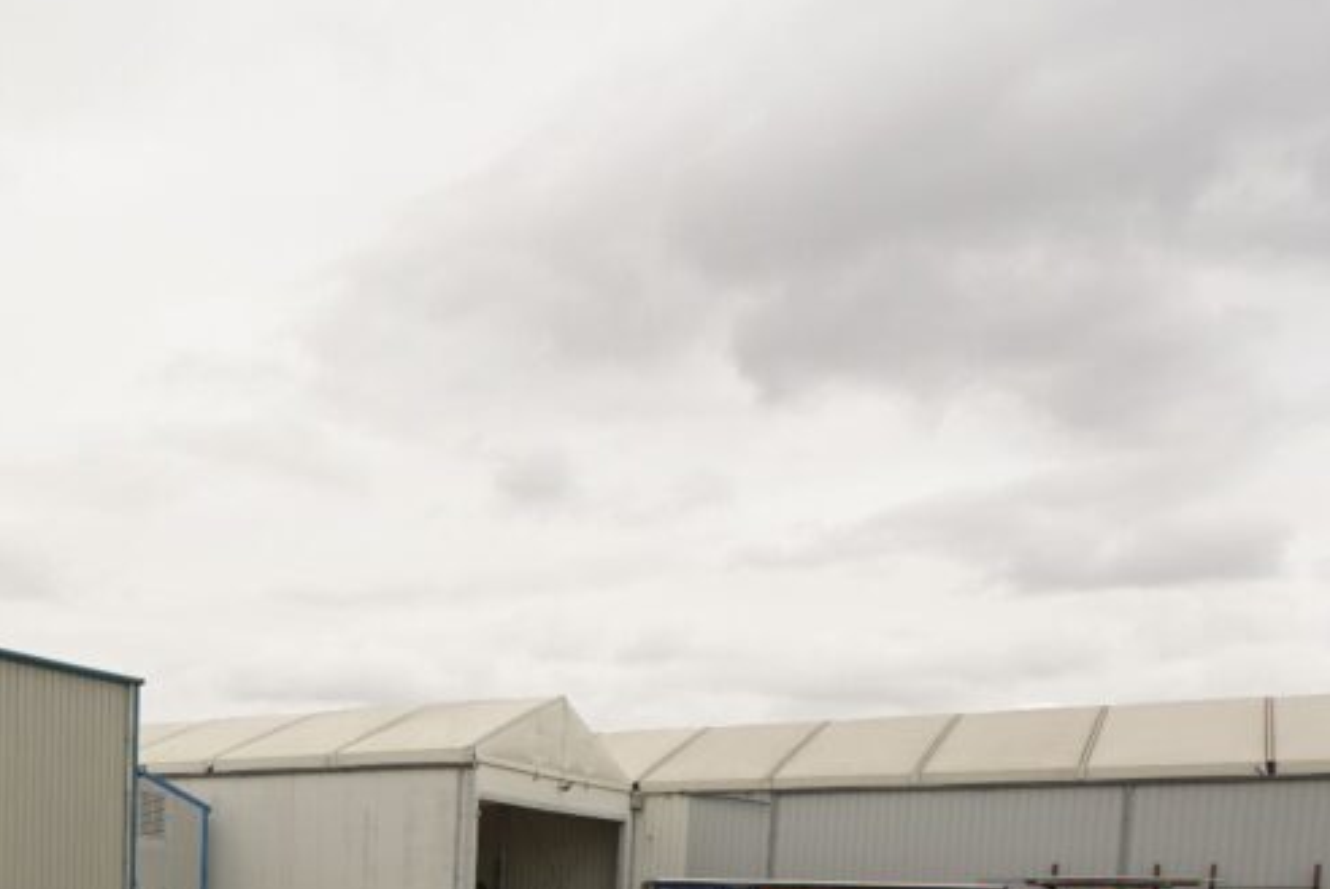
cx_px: 57
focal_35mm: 39
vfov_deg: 29.8
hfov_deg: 43.7
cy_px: 1039
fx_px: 1442
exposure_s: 1/500
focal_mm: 16
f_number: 5.6
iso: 100
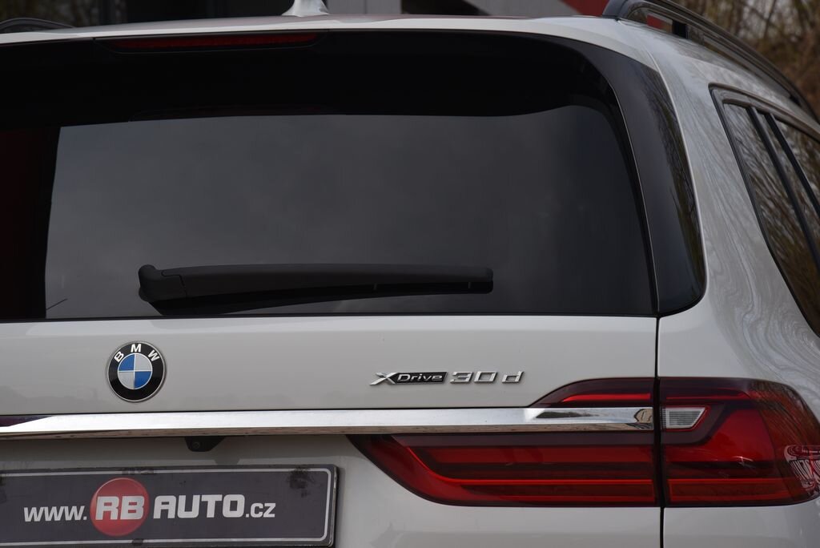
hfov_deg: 17.1
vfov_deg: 11.4
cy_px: 274
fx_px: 2735
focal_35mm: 120
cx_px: 410
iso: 500
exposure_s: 1/640
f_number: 13
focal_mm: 120
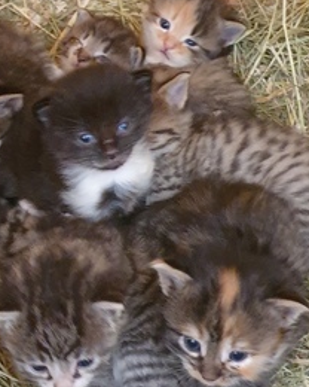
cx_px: 111
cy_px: 161
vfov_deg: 46.7
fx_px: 446
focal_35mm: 39
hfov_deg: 37.9
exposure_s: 1/10
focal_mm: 4.3
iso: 640
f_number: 1.5
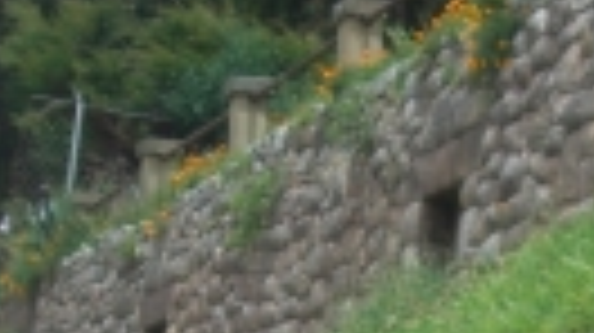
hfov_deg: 10.7
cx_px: 513
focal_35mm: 201
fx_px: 3163
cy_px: 400
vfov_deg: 6.0
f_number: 5.6
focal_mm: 7.9
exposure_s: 1/250
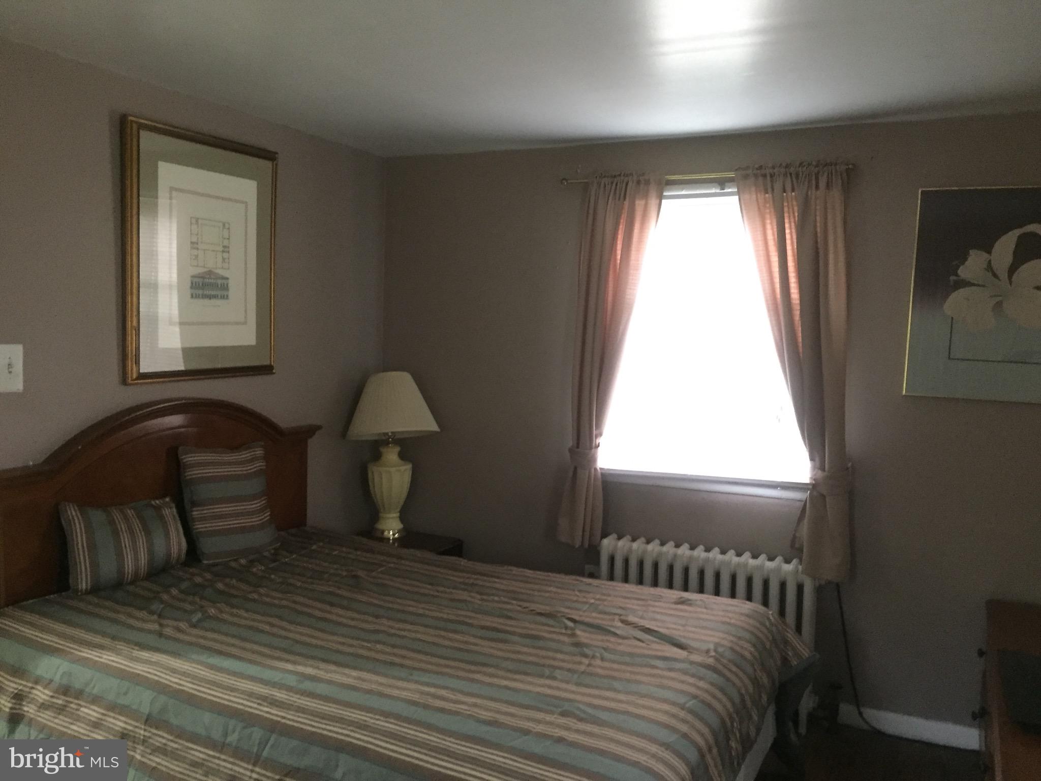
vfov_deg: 48.2
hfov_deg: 61.7
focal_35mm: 29
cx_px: 520
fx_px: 872
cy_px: 390
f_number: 2.2
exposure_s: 1/15
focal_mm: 4.15
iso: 320
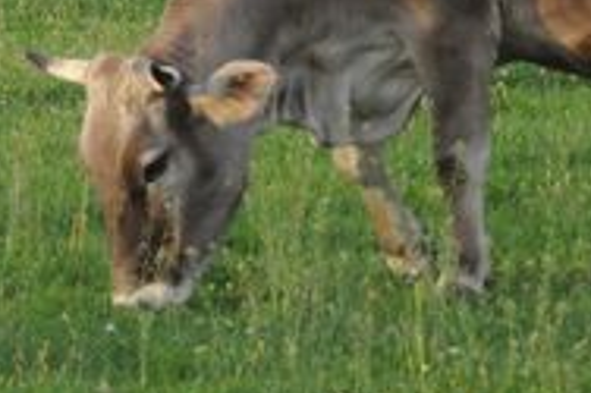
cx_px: 352
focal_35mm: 503
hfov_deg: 4.1
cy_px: -93
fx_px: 8244
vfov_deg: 2.7
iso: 3200
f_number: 10
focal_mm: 105
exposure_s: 1/1600
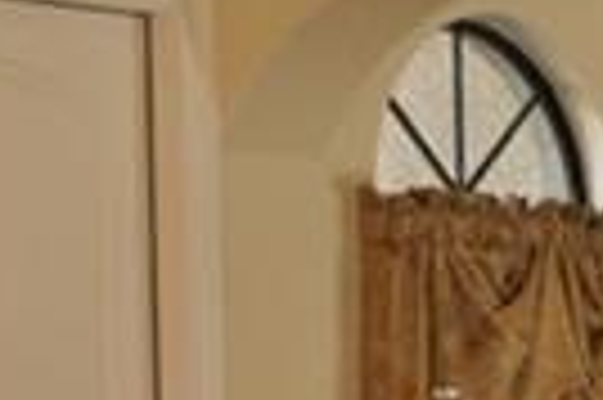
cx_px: 1026
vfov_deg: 6.3
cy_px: 969
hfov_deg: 9.6
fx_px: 3446
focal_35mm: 206
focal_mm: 18
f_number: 3.5
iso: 800
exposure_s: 1/60
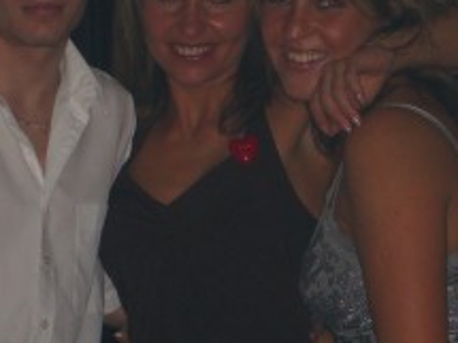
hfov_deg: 8.9
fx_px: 2949
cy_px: 164
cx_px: 232
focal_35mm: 223
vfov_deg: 6.7
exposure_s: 1/60
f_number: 4.4
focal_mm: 16.6
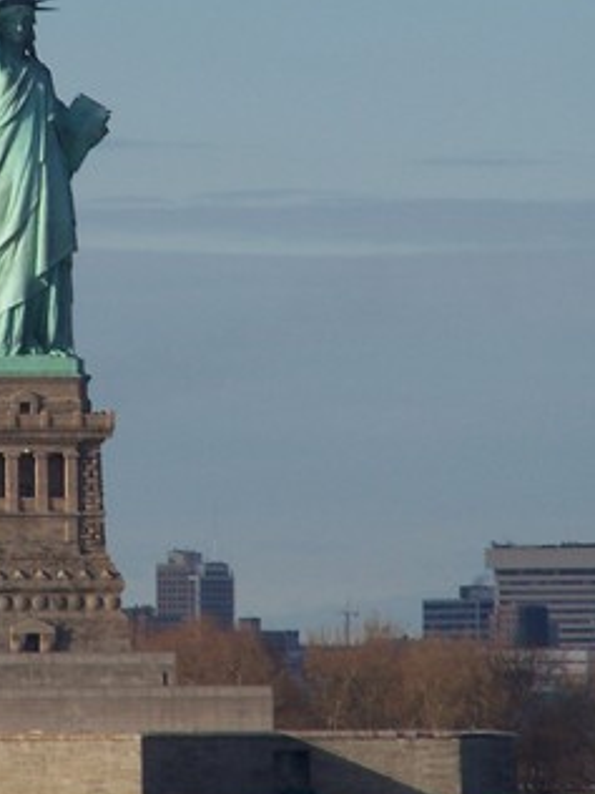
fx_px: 16547
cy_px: 289
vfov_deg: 2.7
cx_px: 83
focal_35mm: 722
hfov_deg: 2.1
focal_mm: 63
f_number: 5
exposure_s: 1/640
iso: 80
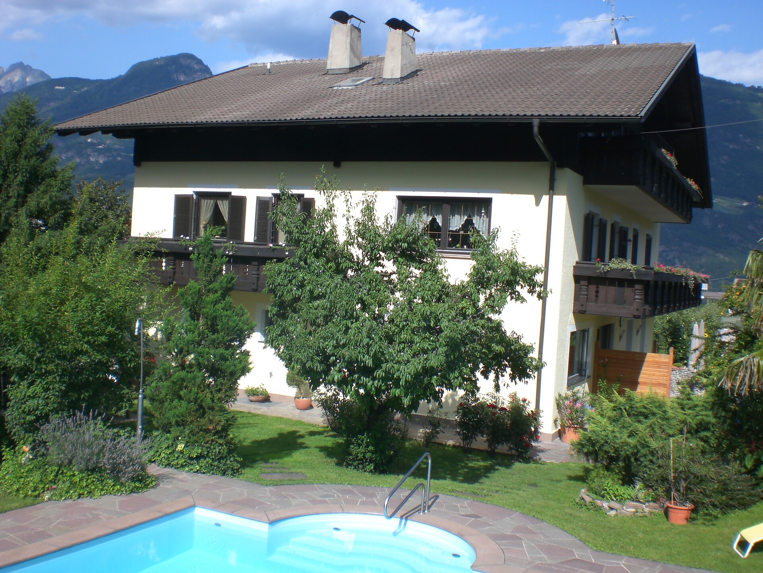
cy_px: 286
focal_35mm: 38
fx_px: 838
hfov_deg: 49.0
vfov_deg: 37.7
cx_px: 382
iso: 50
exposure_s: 1/400
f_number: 4.4
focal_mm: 6.3
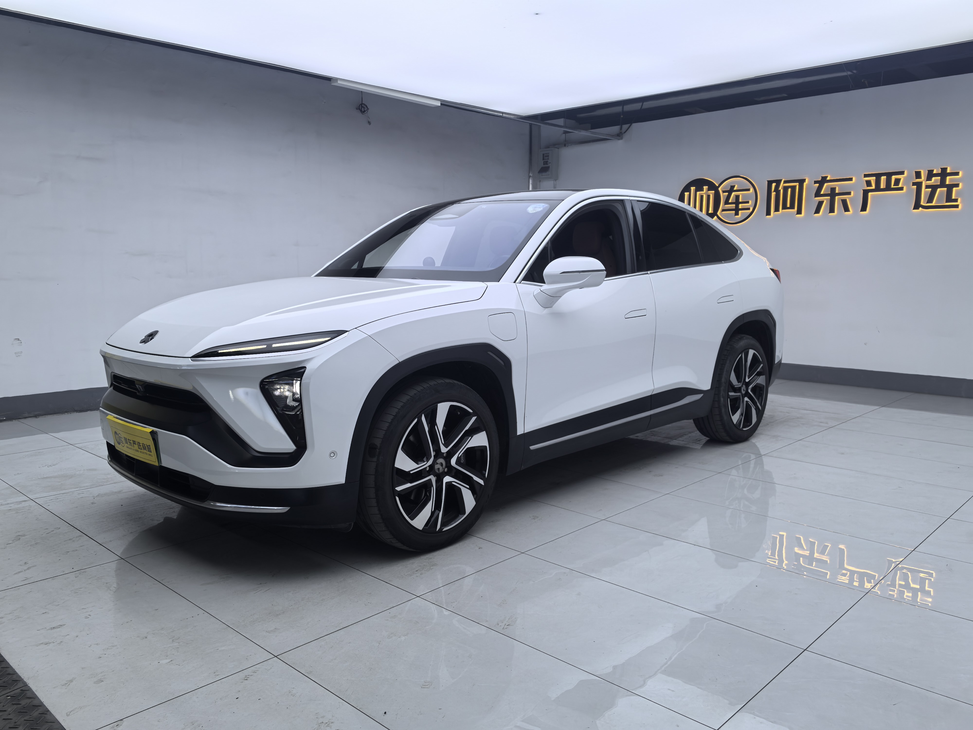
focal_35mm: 27
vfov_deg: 51.4
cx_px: 486
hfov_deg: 65.3
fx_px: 759
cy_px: 365
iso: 50
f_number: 2
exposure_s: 1/100
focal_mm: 6.35
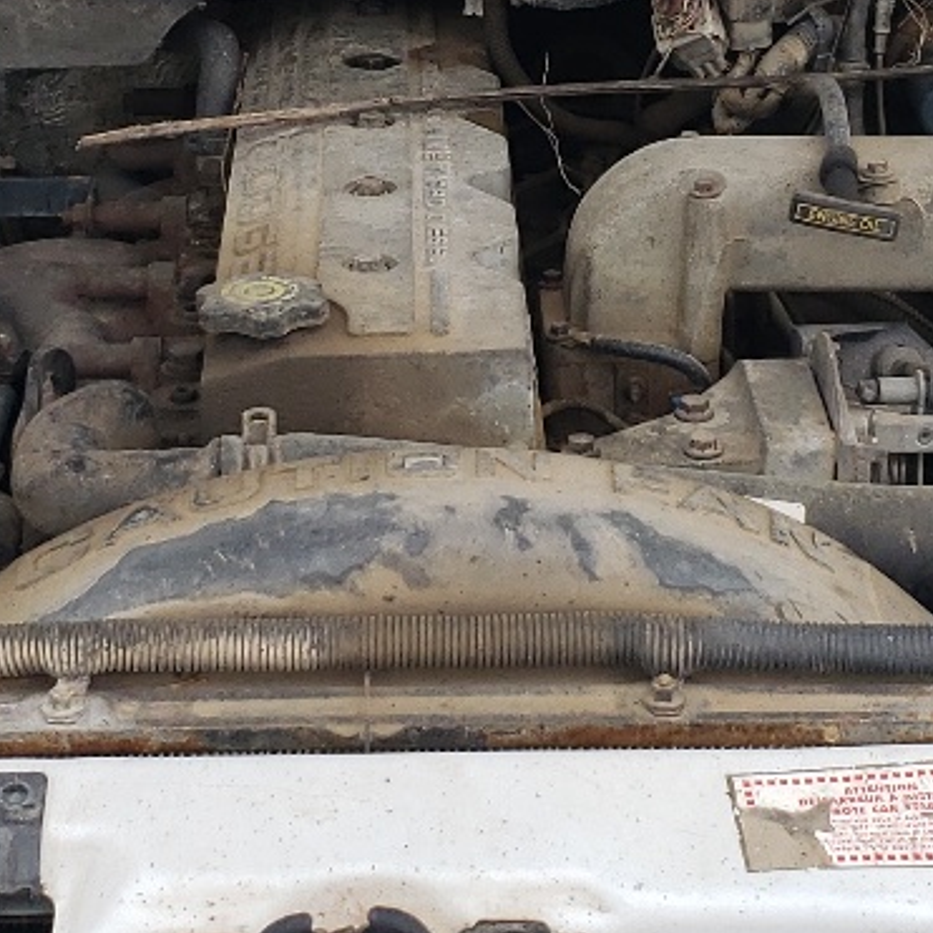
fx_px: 3019
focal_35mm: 99
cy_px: 314
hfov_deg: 17.6
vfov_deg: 17.5
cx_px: 455
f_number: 1.5
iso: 50
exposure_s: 1/1250
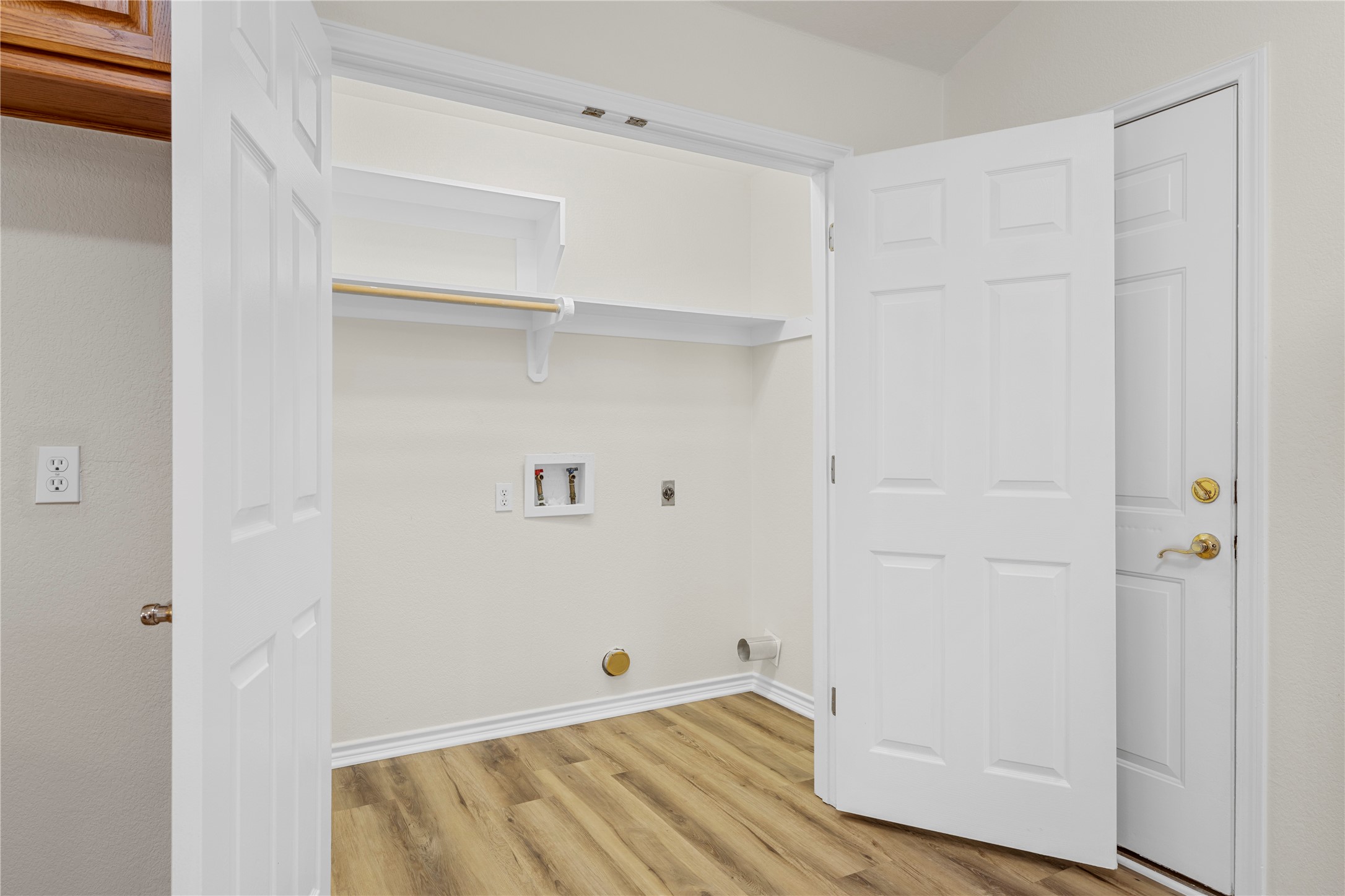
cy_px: 448
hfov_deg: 81.2
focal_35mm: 21
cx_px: 672
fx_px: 785
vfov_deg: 59.5
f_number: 9
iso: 320
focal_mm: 21
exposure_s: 1.3
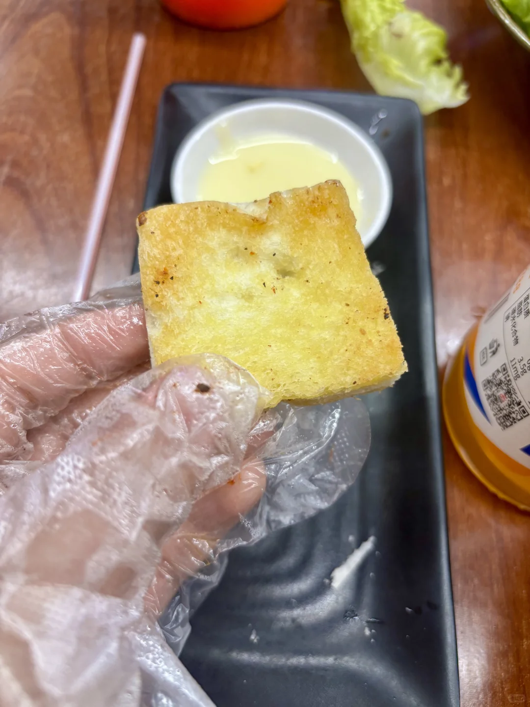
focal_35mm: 26
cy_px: 354
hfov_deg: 53.1
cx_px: 265
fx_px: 531
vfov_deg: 67.3
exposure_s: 1/50
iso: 100
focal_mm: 5.96
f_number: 1.6
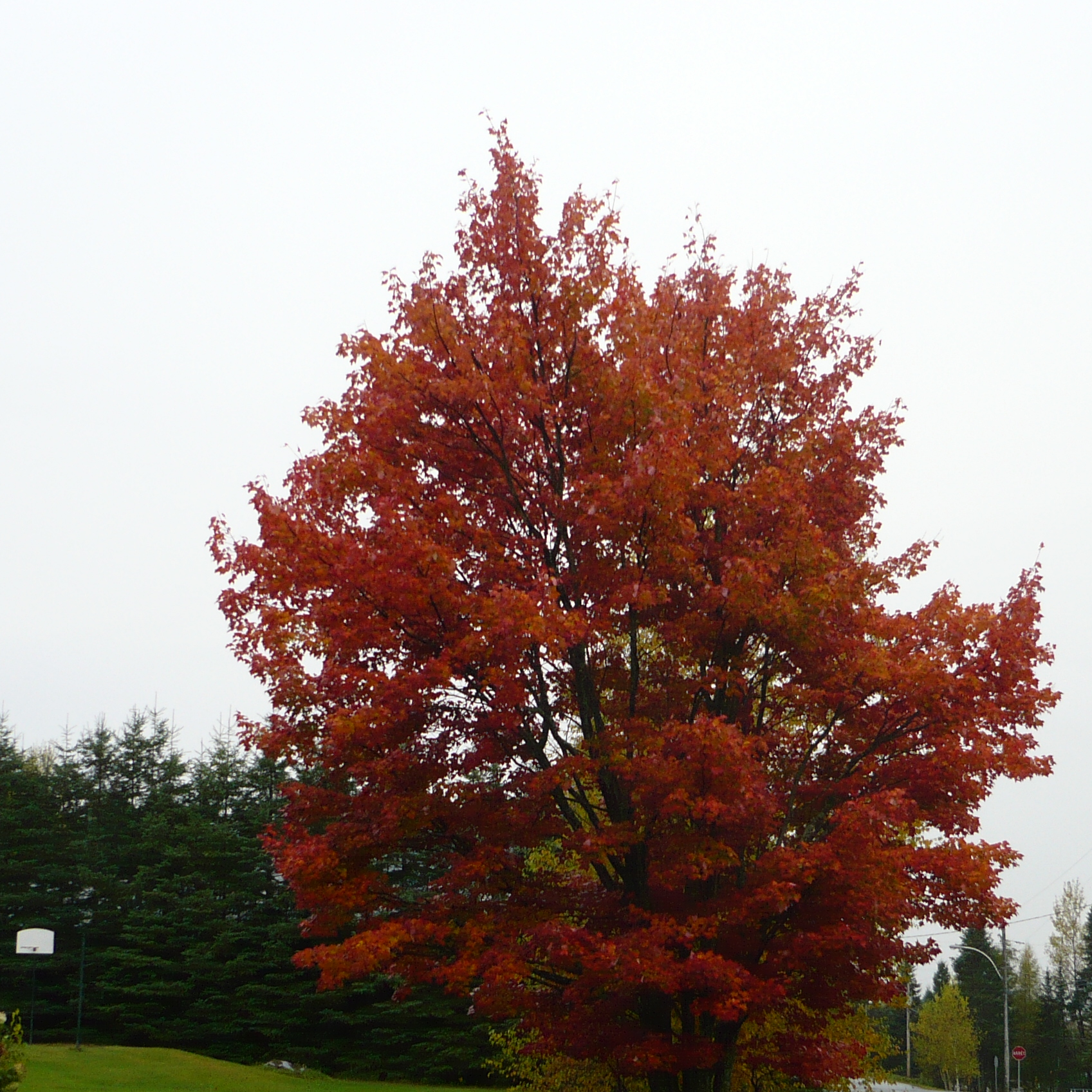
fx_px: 1999
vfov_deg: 30.4
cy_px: 709
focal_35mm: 56
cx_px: 664
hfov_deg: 30.5
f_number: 2.8
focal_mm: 5.8
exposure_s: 1/400
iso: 100
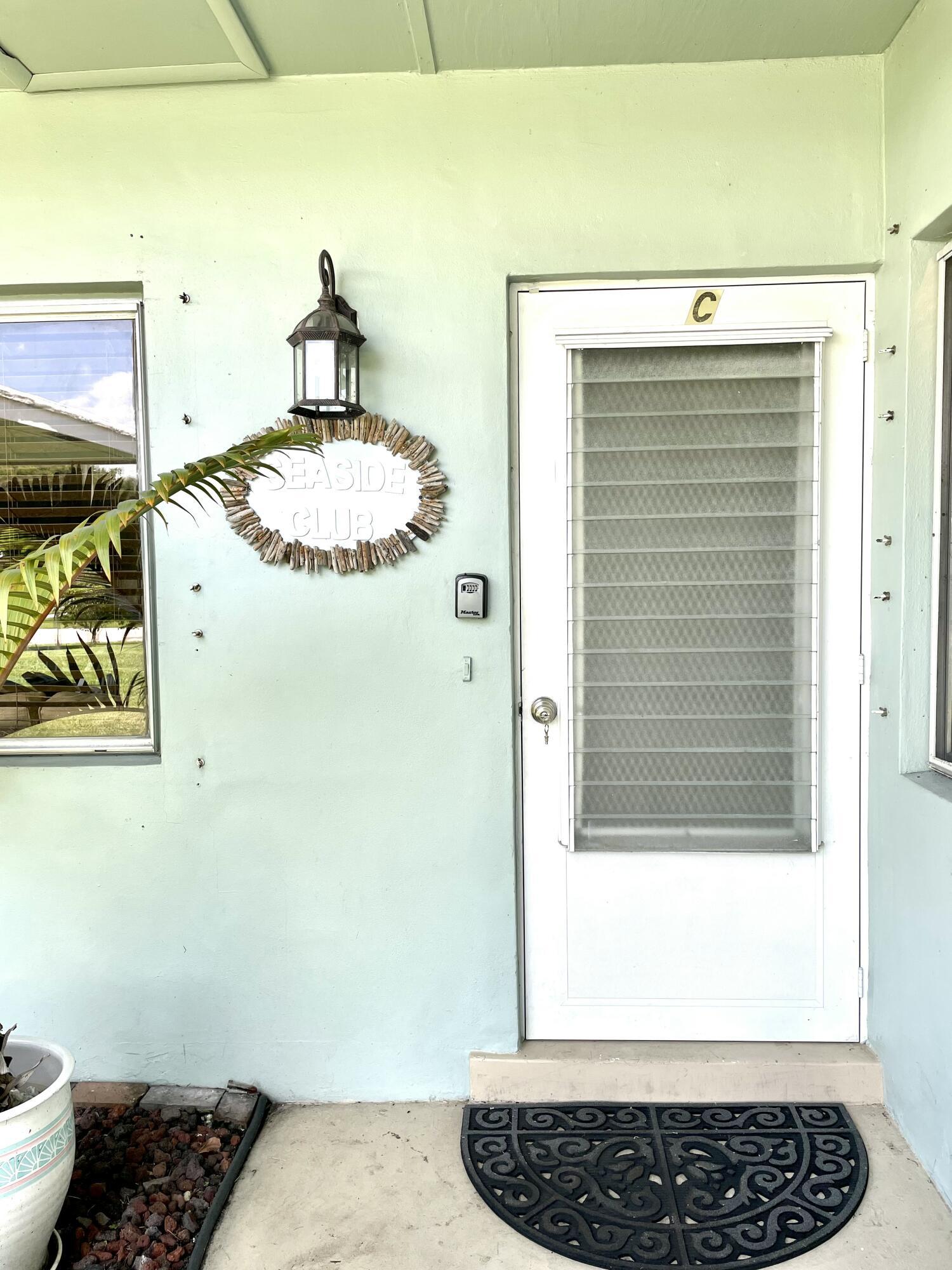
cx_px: 476
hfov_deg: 53.1
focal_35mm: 26
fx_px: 953
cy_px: 635
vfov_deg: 67.3
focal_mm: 4.2
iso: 32
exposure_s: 1/350
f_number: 1.6
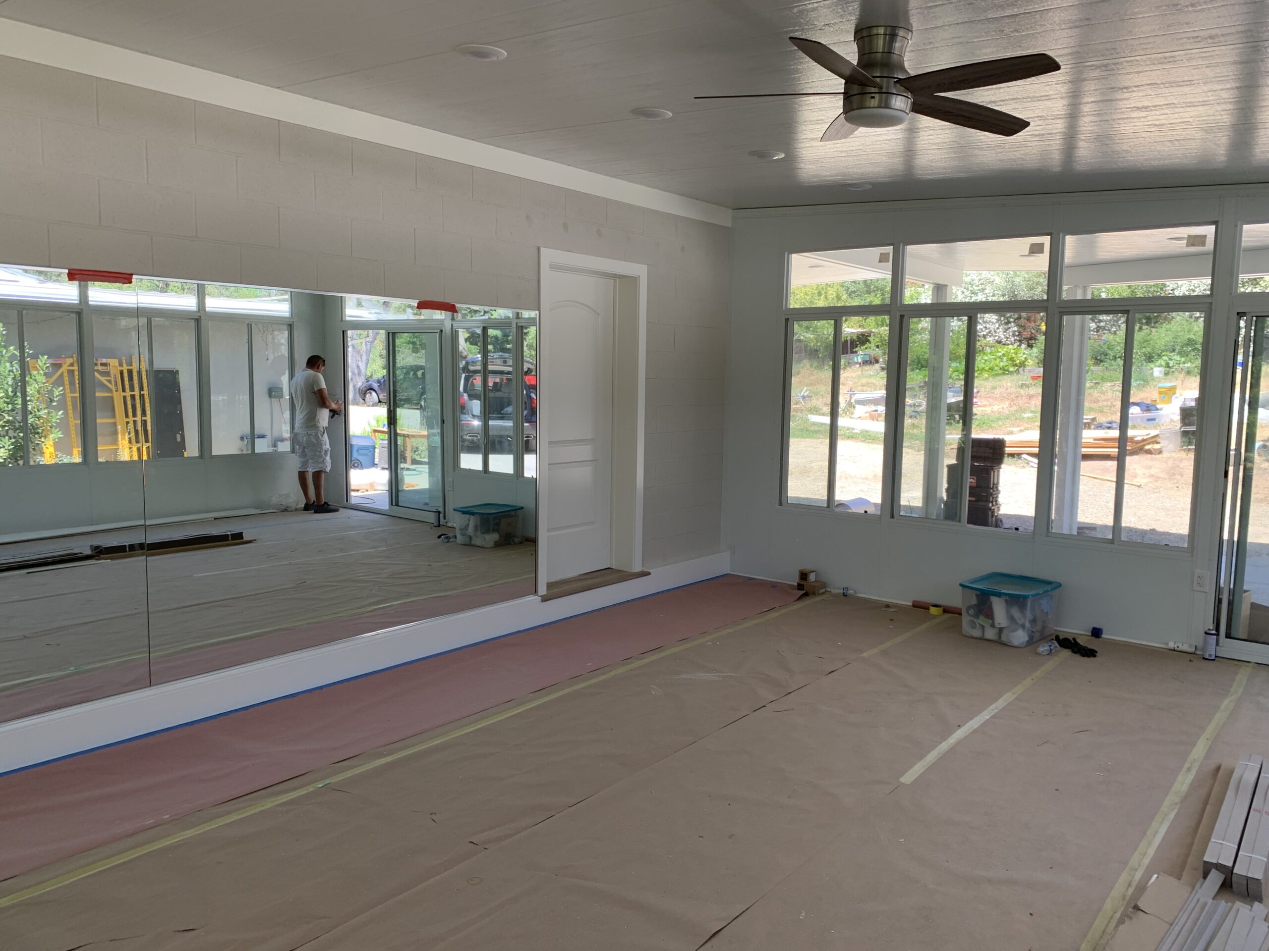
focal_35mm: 26
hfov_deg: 67.3
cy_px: 476
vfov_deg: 53.1
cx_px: 634
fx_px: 953
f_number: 1.8
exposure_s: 1/121
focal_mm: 4.25
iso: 25
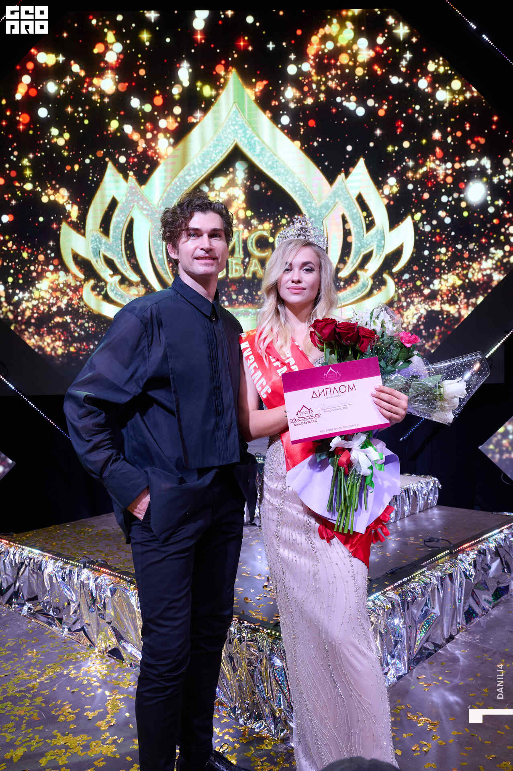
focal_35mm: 30
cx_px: 256
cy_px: 386
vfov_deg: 61.1
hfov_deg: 42.9
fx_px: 653
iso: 1600
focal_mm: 30.5
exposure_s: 1/250
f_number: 5.6
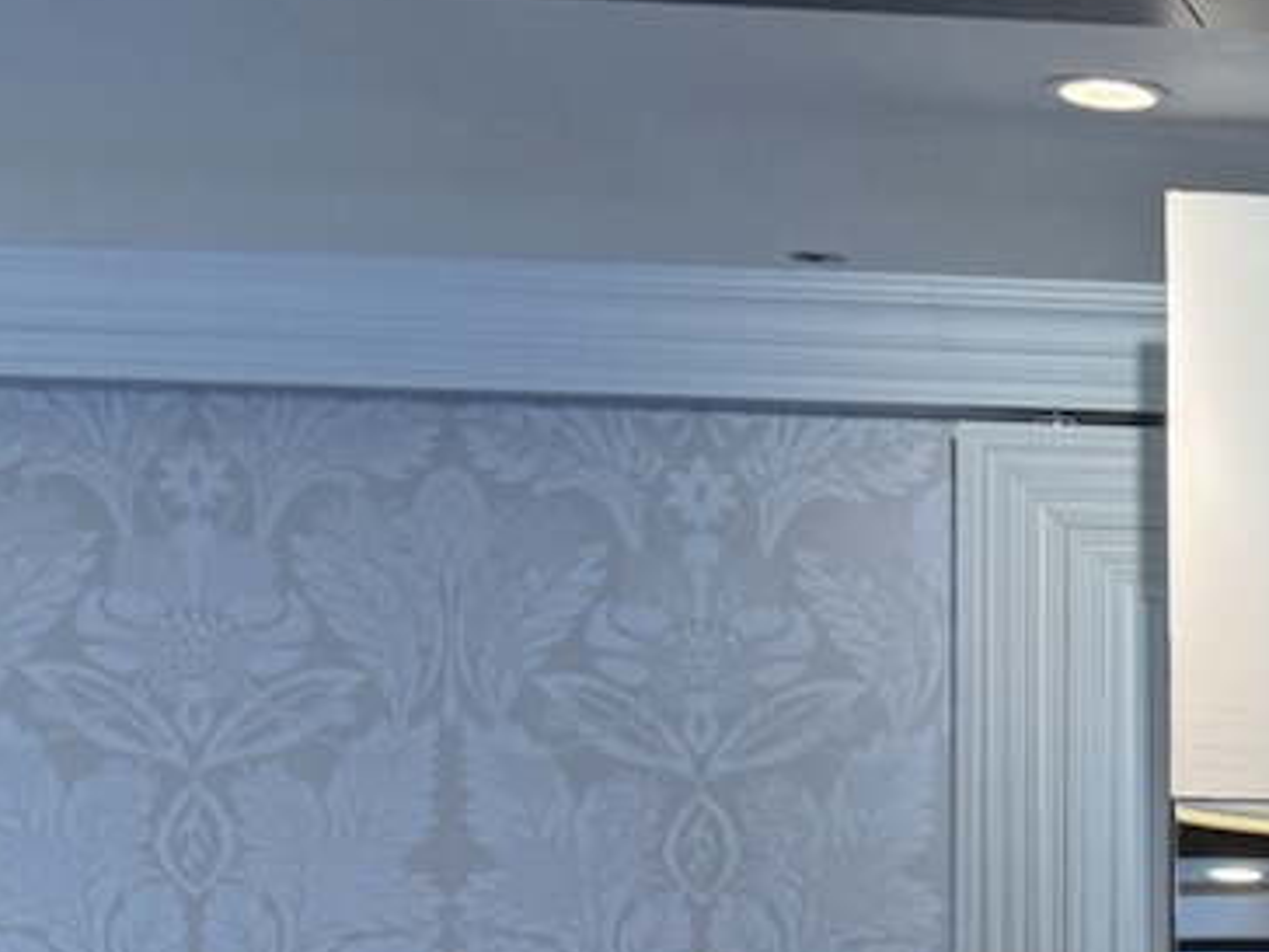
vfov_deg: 10.8
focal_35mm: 132
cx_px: 3172
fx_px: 4839
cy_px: 1444
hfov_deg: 11.8
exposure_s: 1/100
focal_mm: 6.76
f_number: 1.78
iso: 100
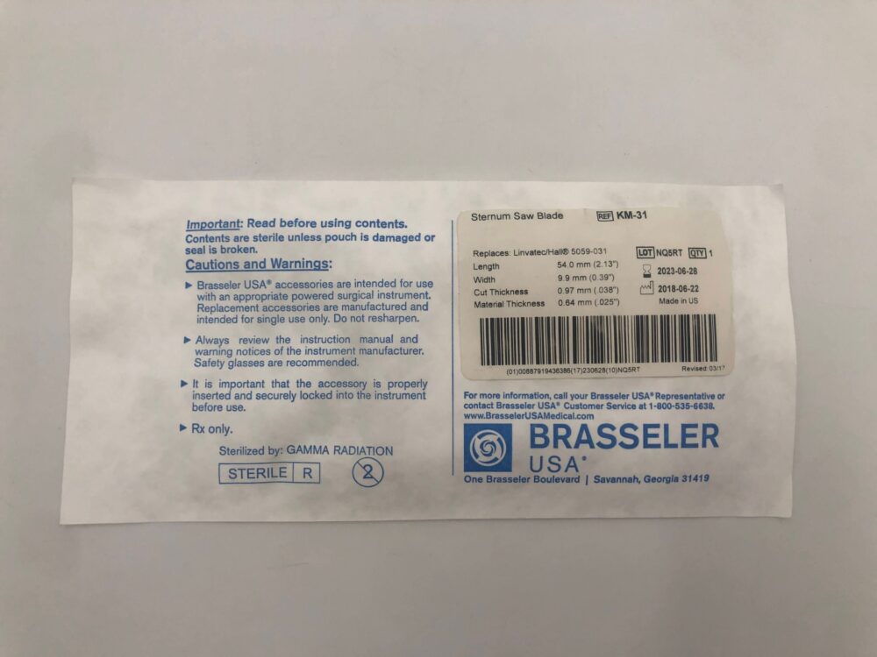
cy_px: 328
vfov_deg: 49.7
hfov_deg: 63.4
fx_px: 709
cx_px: 438
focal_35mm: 28
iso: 40
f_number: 1.8
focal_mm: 3.99
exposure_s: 1/120
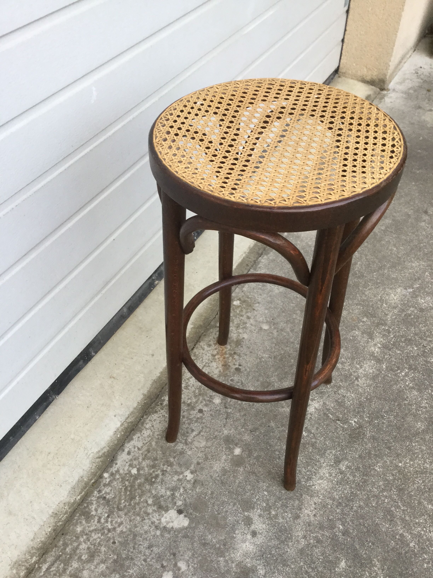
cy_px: 289
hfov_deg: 45.4
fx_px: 517
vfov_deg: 58.4
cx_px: 216
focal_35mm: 31
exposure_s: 1/33
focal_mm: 3.3
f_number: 2.4
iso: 100
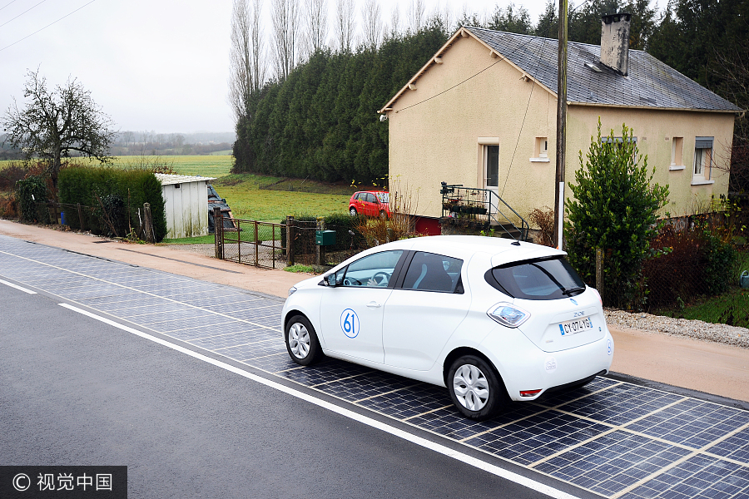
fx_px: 728
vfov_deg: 37.9
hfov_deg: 54.4
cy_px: 250
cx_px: 374
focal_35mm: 35
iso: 400
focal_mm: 35
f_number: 5.6
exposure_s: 1/200
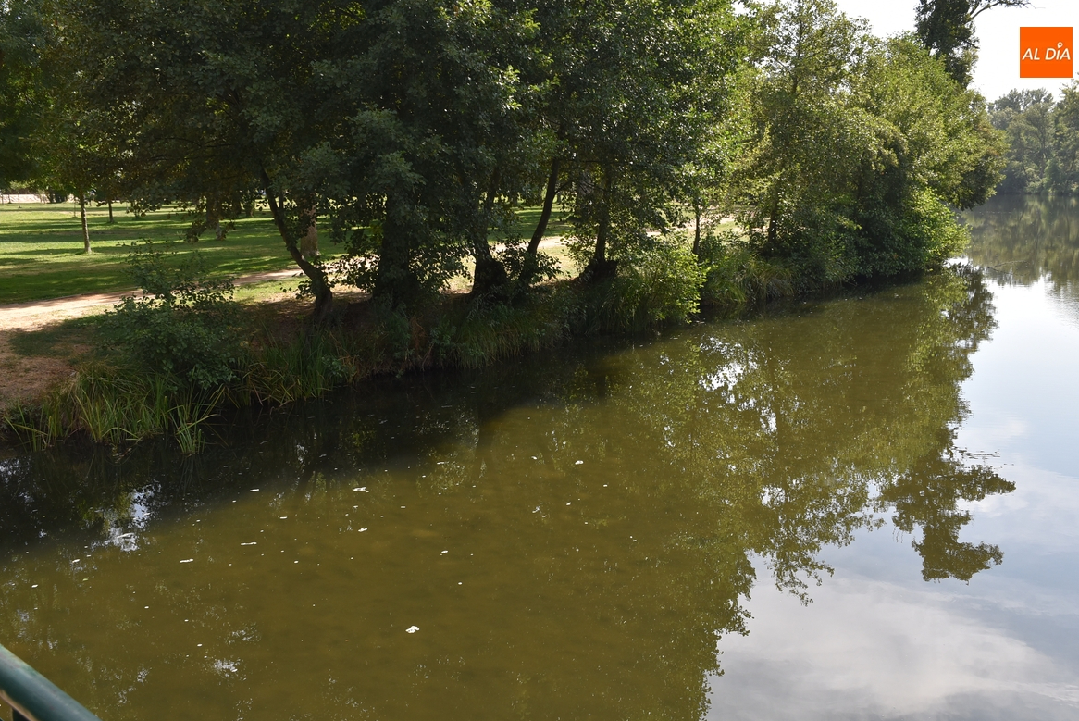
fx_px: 1065
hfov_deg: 53.7
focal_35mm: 36
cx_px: 554
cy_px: 361
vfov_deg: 37.4
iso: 200
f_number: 8
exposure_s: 1/250
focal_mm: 23
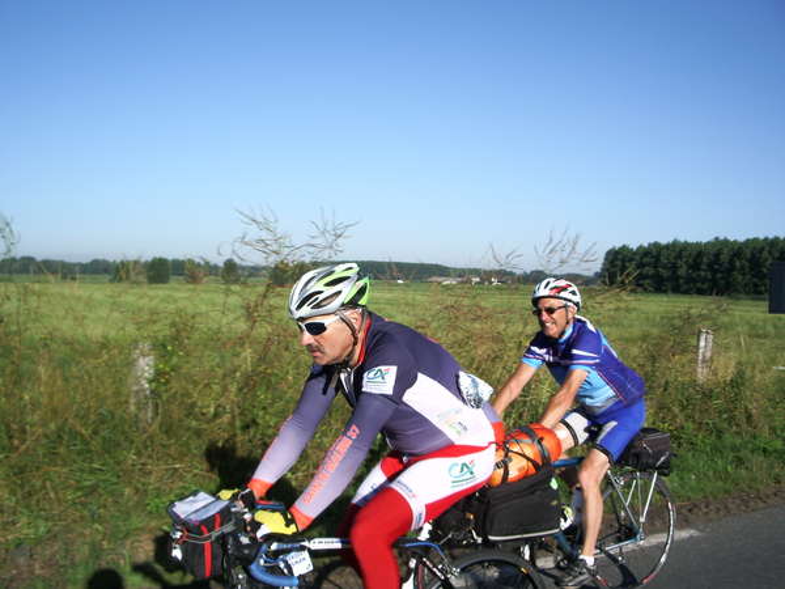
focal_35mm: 35
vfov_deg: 40.7
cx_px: 392
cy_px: 294
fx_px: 794
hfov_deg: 52.6
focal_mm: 5.8
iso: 50
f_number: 4.3
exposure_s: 1/500
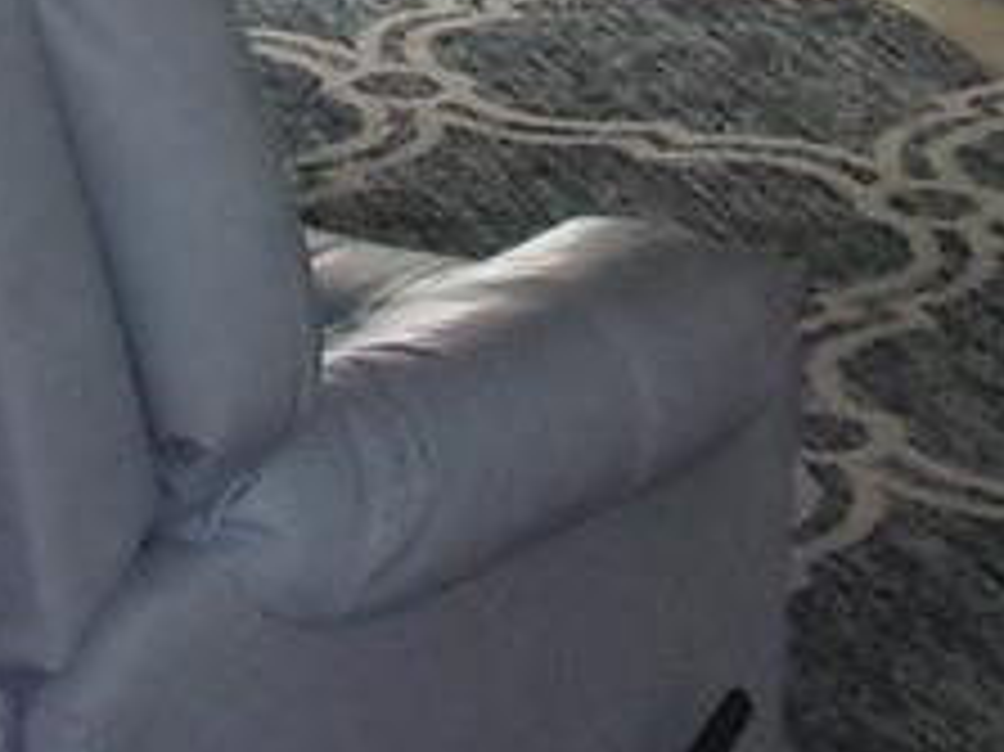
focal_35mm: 194
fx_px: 5624
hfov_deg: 10.2
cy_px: -937
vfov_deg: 7.3
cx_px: 621
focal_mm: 4.9
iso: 200
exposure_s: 1/34
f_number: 3
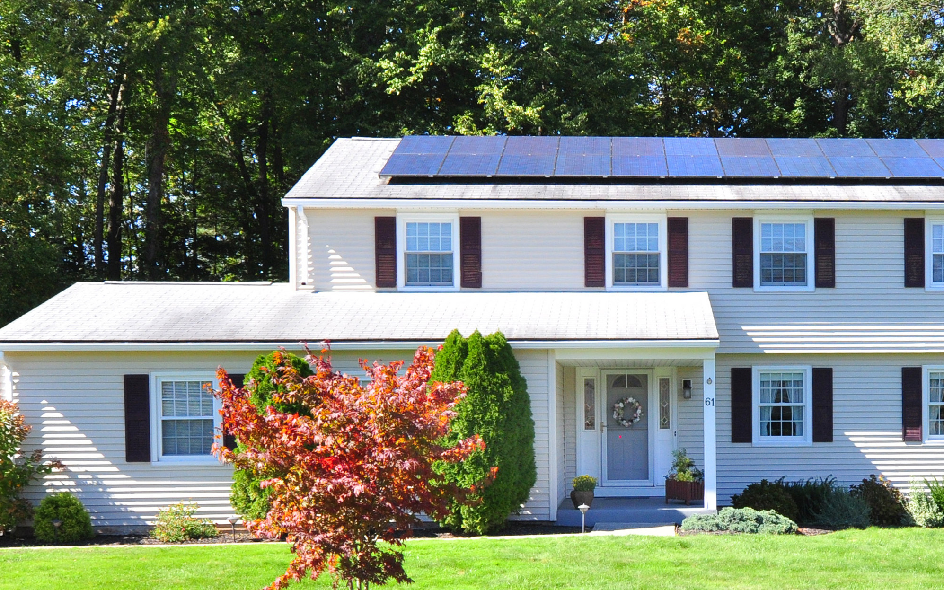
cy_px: 362
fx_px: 971
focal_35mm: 38
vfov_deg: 33.7
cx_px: 529
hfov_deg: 51.7
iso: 500
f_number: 8
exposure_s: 1/400
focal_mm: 17
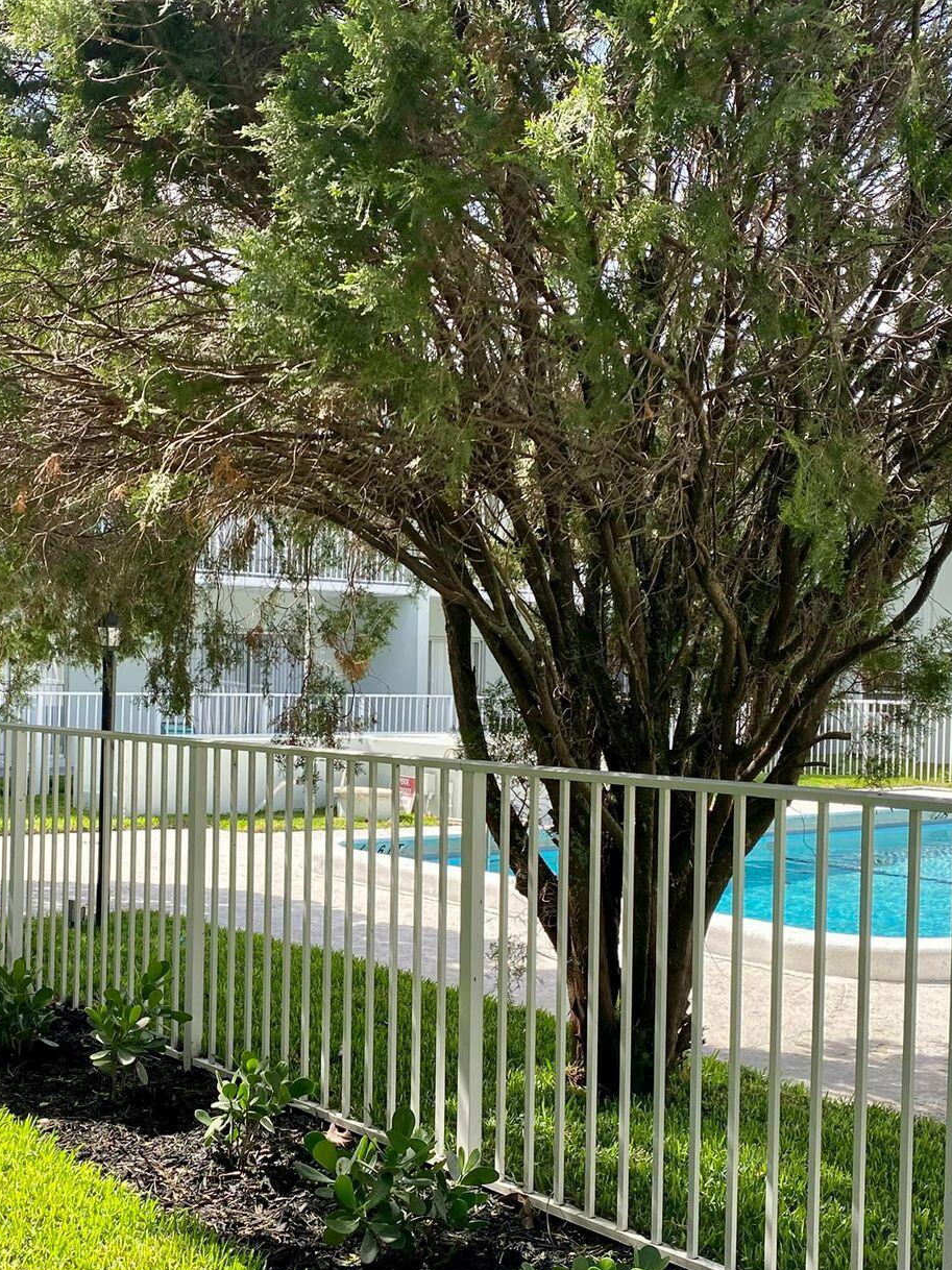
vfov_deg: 45.7
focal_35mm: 41
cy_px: 725
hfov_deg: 34.7
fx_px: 1504
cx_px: 294
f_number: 1.8
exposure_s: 1/1206
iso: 32
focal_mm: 4.25
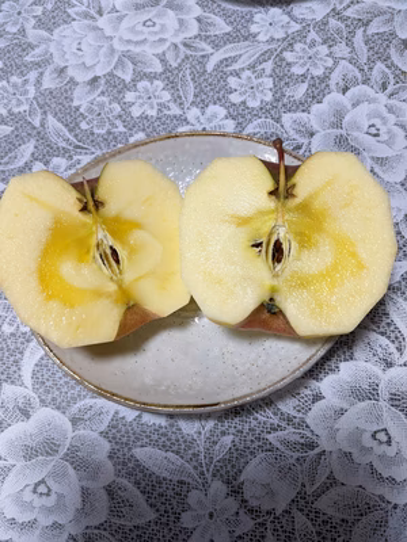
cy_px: 271
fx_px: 423
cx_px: 204
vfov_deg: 65.3
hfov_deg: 51.4
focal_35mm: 27
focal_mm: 4.44
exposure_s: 1/40
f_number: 1.8
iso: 113
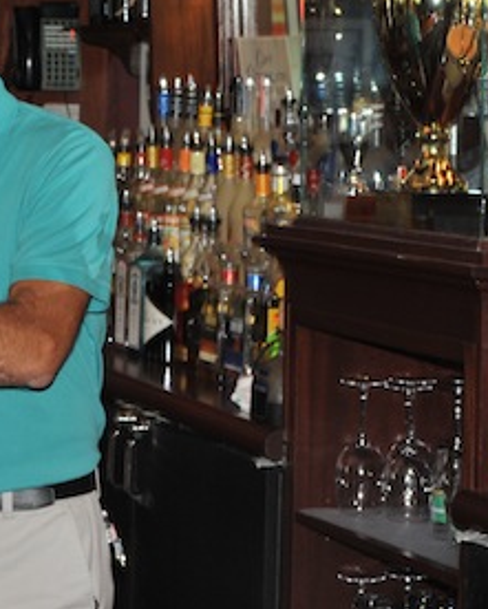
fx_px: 2436
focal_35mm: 135
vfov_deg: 14.2
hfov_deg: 11.3
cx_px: -18
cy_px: 181
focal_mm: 62
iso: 1250
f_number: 10
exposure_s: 1/60
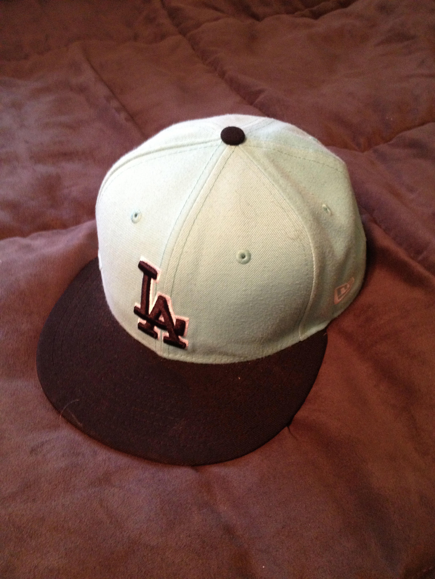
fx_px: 586
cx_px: 218
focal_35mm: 35
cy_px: 290
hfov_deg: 40.7
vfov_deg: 52.6
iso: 250
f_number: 2.4
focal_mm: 4.28
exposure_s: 1/20
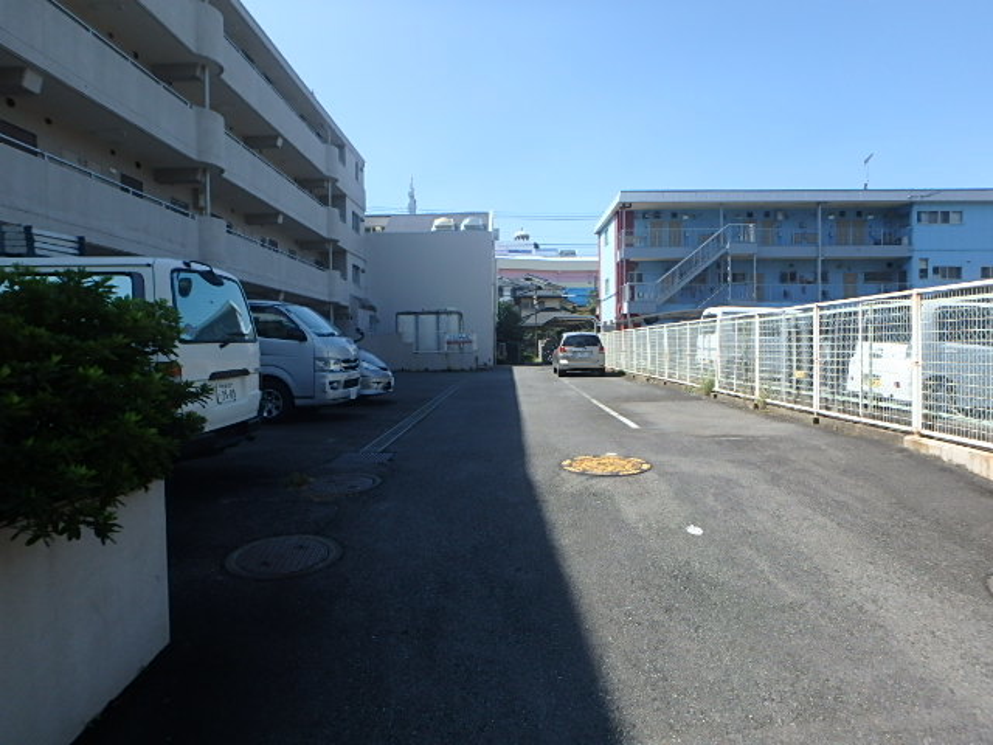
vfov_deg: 63.4
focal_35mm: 21
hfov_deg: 79.0
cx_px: 496
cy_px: 372
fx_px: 602
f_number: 3.5
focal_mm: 3.7
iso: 125
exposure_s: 1/800
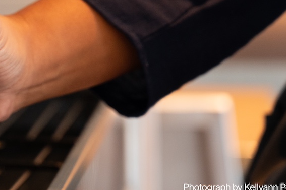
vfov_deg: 8.3
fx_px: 1302
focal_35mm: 164
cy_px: -51
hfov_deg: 12.2
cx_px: -62
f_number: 4
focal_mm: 62
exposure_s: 1/60
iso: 1000
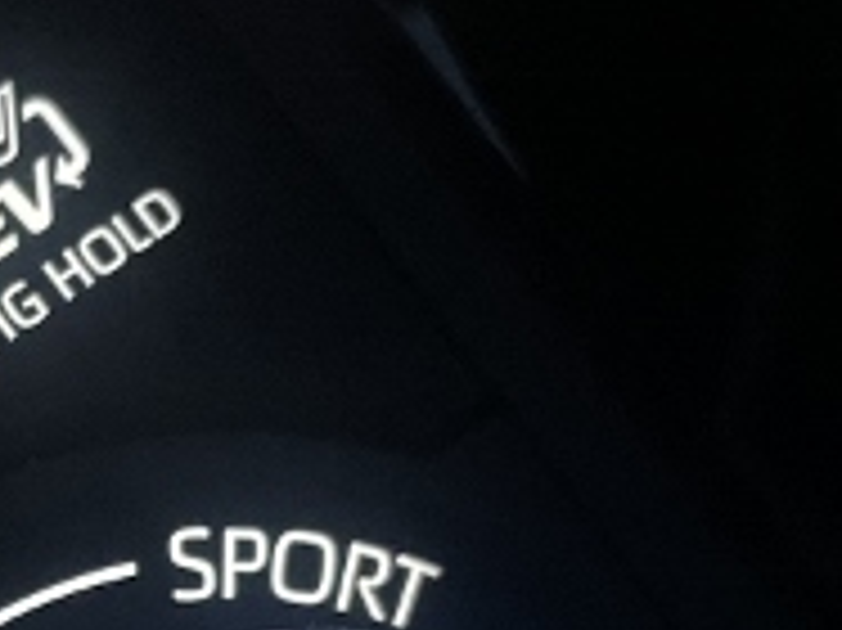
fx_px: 2236
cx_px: -14
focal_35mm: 92
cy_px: 650
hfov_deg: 20.6
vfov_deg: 15.7
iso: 2000
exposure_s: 1/15
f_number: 1.6
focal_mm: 4.2
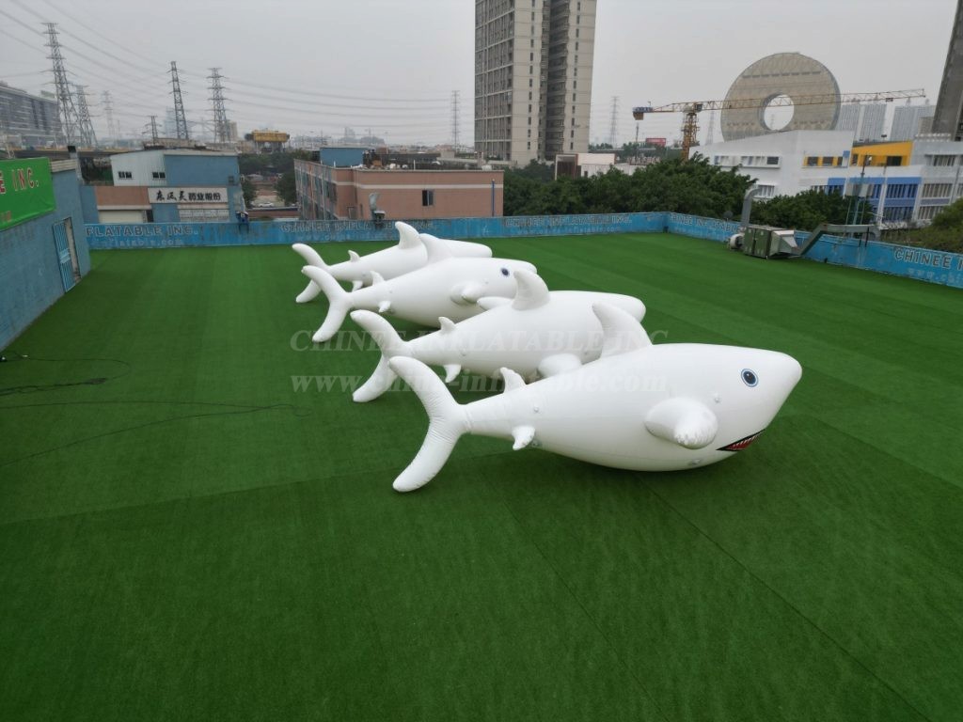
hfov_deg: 71.6
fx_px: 668
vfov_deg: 56.8
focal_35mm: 24
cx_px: 482
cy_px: 361
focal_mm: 6.72
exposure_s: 1/800
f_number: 1.7
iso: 120
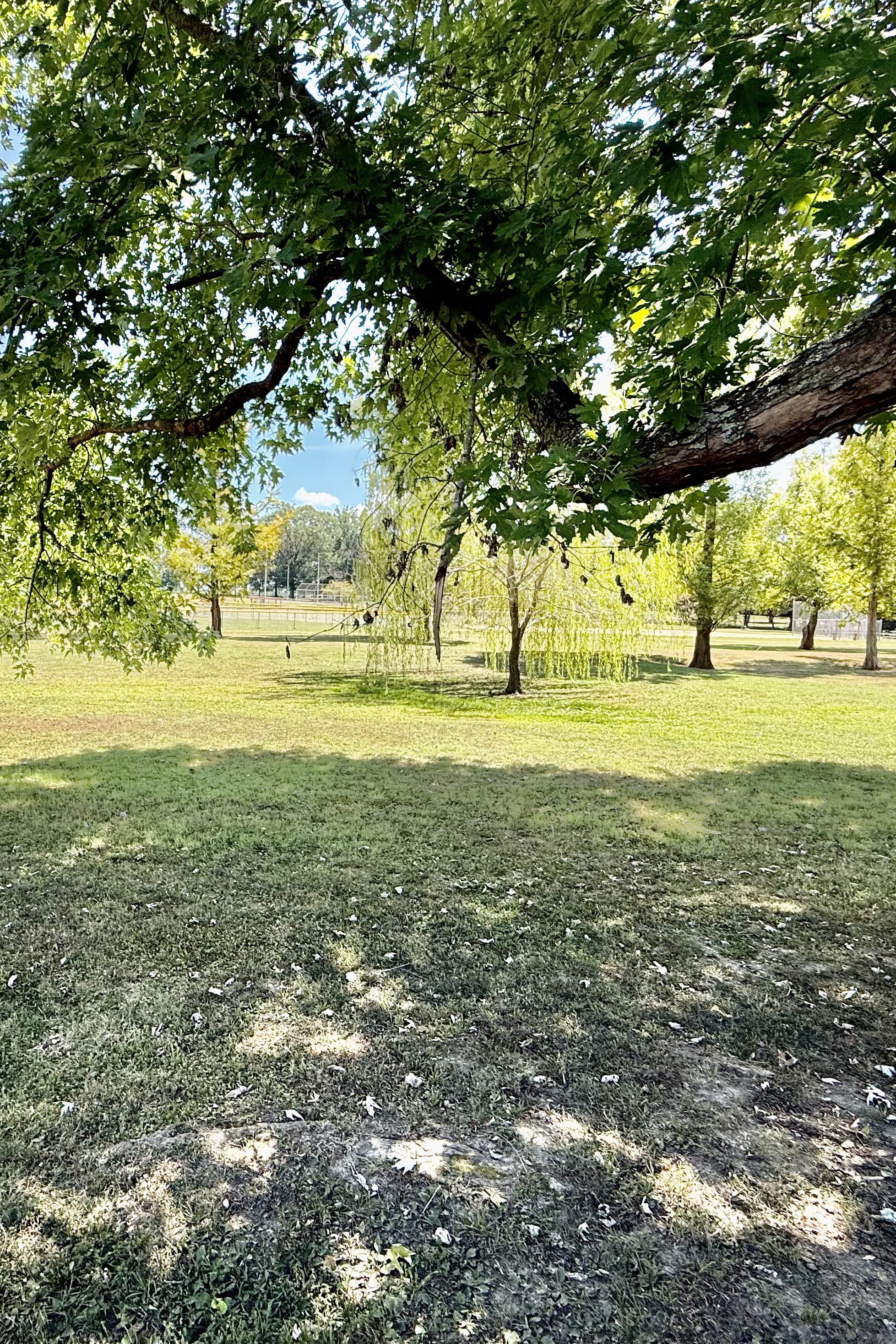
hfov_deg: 59.6
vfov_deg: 84.0
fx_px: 747
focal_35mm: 20
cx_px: 261
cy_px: 677
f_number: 2.2
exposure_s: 1/461
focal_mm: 2.22
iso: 50
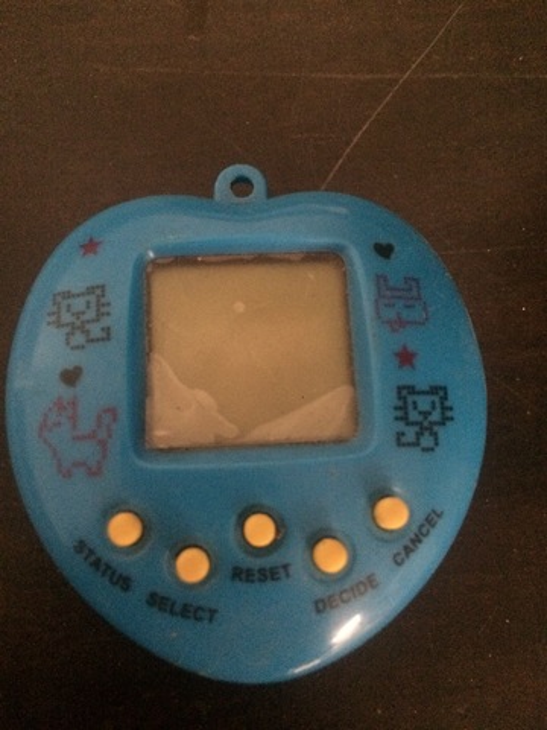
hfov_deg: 48.2
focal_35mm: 29
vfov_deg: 61.7
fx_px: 611
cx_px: 274
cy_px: 365
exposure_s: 1/15
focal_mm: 4.15
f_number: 2.2
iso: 800
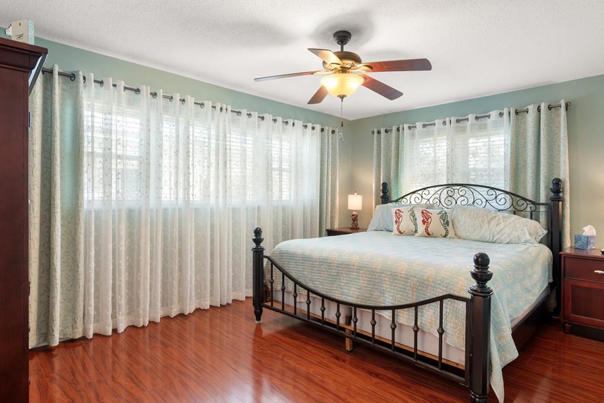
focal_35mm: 20
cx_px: 319
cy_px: 193
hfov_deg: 83.9
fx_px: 336
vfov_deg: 61.9
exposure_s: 1/1.67
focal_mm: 14
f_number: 6.3
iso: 250
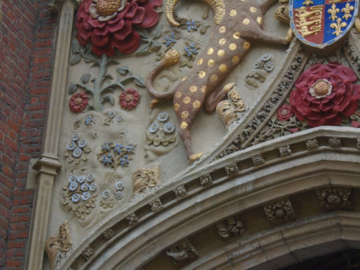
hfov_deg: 18.0
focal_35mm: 109
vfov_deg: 13.6
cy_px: 135
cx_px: 180
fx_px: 1133
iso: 160
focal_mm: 19.3
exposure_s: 1/125
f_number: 5.8
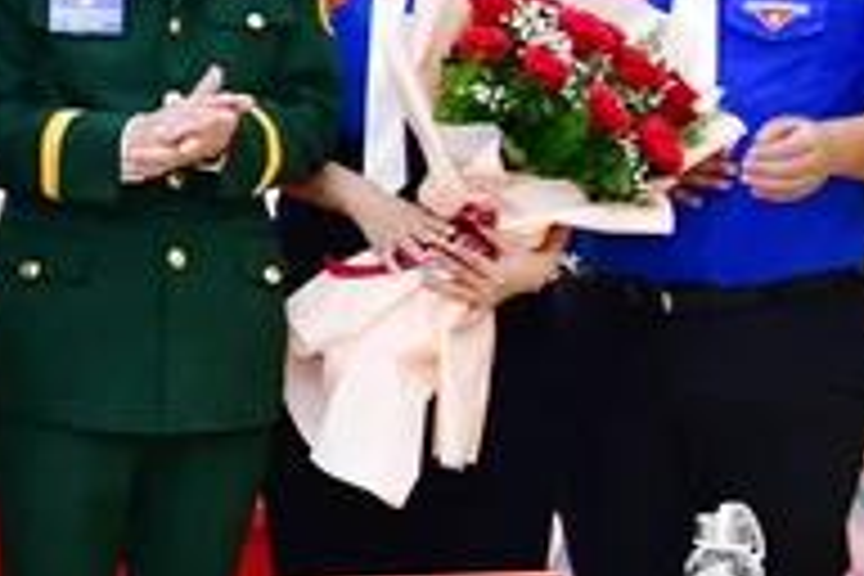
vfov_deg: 10.0
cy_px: 88
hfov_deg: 13.2
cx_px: -794
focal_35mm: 137
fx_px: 3288
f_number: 5.6
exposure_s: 1/125
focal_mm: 22
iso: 1250
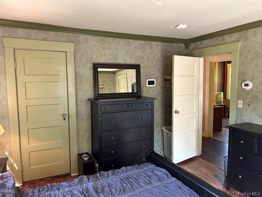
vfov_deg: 53.1
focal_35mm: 26
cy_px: 98
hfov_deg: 67.3
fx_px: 197
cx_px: 131
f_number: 1.5
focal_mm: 5.7
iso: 320
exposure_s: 1/60
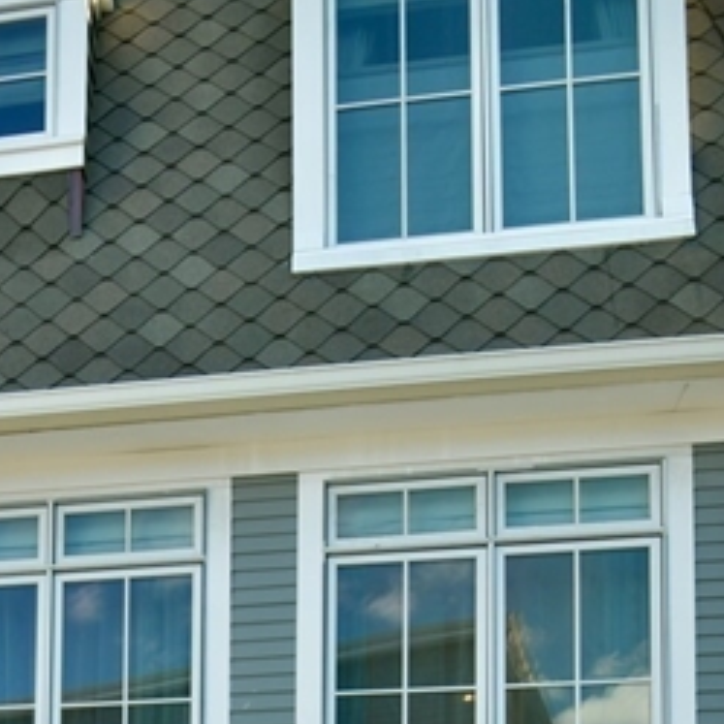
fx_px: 994
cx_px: 189
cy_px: 890
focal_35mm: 42
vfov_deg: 32.4
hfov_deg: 39.1
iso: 320
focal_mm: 16
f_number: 6.3
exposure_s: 1/160
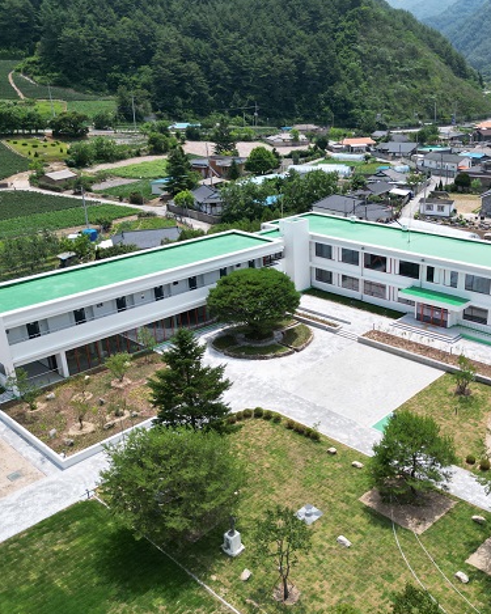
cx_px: 334
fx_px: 581
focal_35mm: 32
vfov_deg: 55.7
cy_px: 313
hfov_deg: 45.0
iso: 200
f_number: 1.7
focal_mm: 6.72
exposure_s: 1/2500
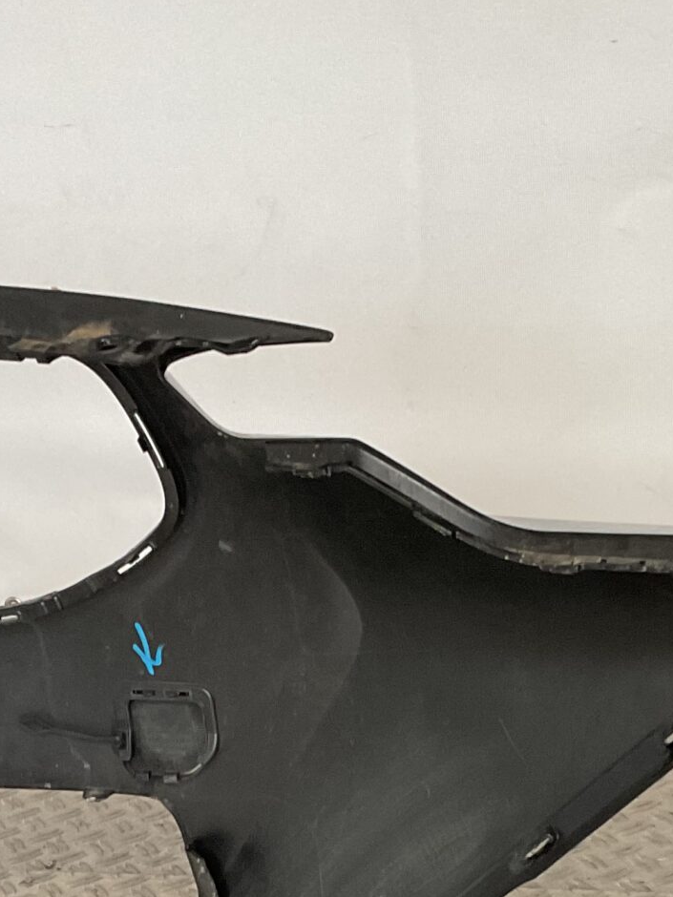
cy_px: 861
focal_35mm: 79
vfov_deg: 23.8
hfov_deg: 18.7
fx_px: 2048
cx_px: 296
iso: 100
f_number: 1.8
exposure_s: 1/50
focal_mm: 3
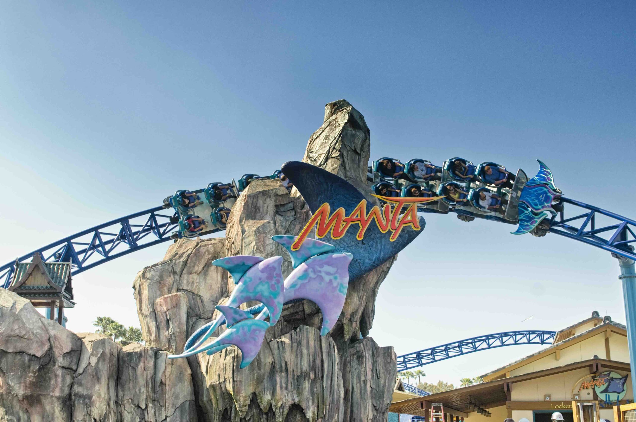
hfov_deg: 42.4
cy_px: 211
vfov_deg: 28.9
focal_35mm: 46
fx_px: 820
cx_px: 318
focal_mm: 31
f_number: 5
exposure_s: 1/800
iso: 500
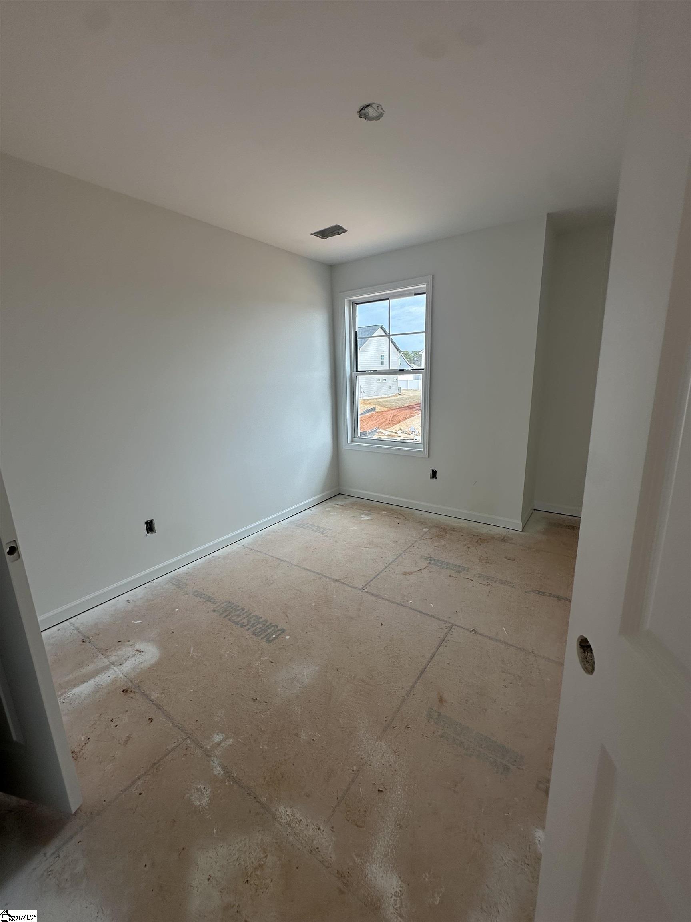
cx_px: 346
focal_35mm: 14
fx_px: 373
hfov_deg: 85.7
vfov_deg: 102.1
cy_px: 461
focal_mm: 2.22
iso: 40
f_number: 2.2
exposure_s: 1/193
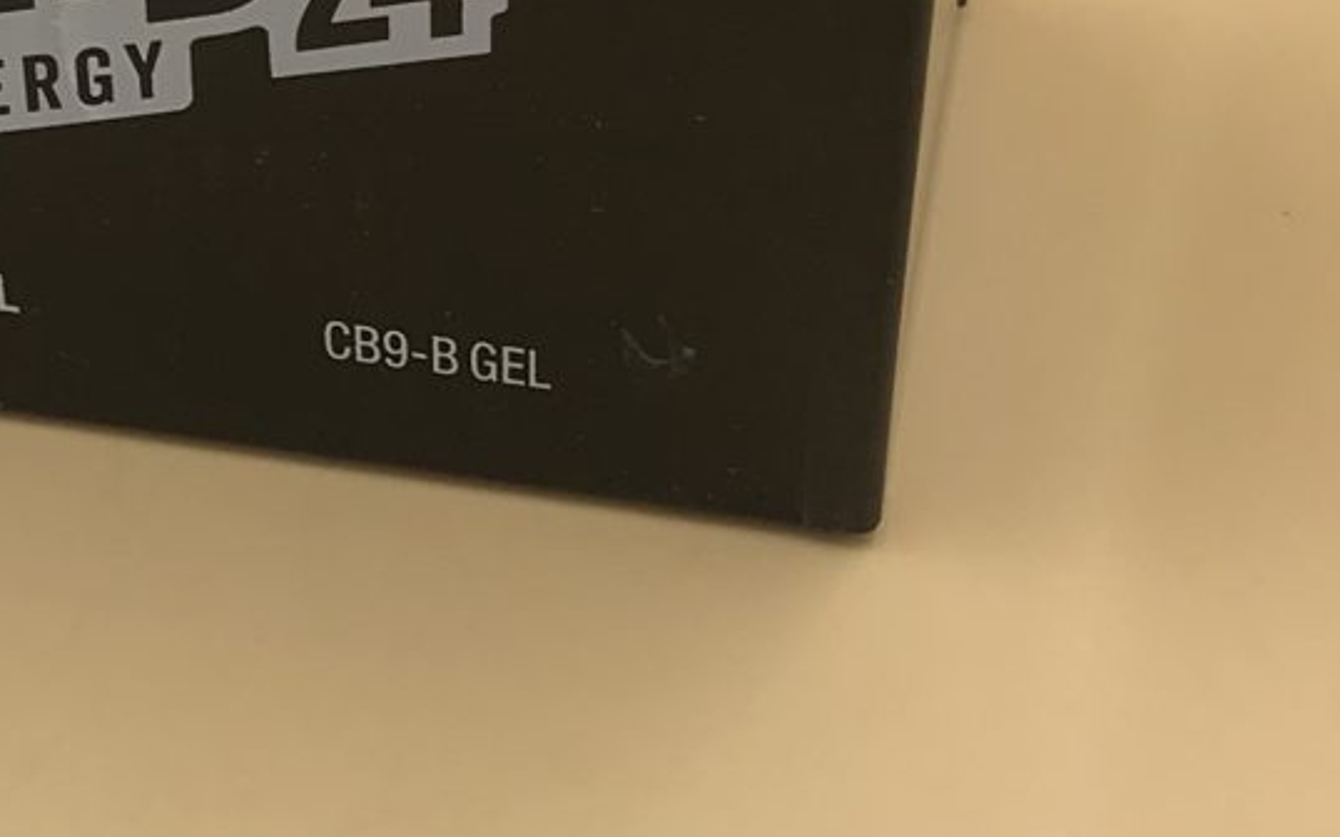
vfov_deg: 11.6
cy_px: 212
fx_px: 4126
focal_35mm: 113
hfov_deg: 18.4
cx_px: 428
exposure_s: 1/295
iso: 20
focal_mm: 3.99
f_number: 1.8
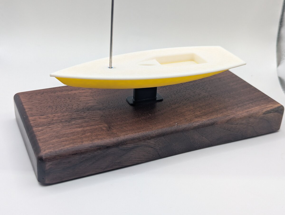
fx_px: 396
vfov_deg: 30.3
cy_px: 108
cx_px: 142
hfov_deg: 39.6
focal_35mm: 48
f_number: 1.85
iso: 57
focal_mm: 6.81
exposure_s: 1/176
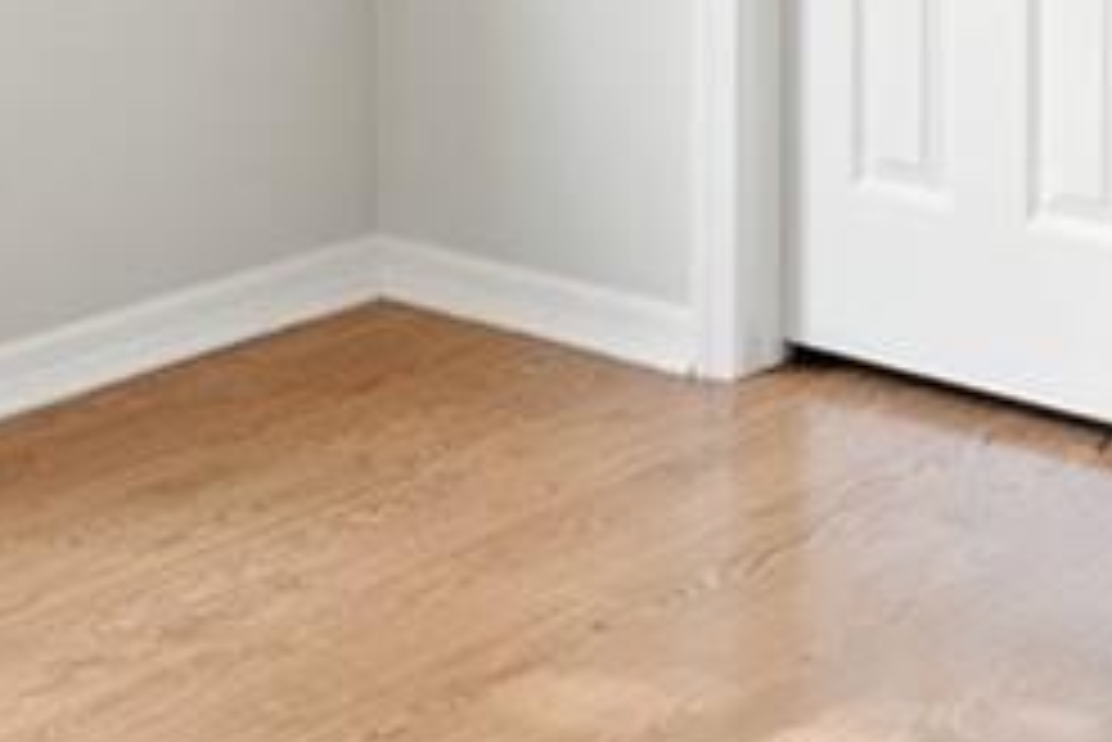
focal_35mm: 97
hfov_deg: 21.0
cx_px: 486
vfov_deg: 12.7
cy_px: -648
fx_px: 2998
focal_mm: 10
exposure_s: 1/8
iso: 400
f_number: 8
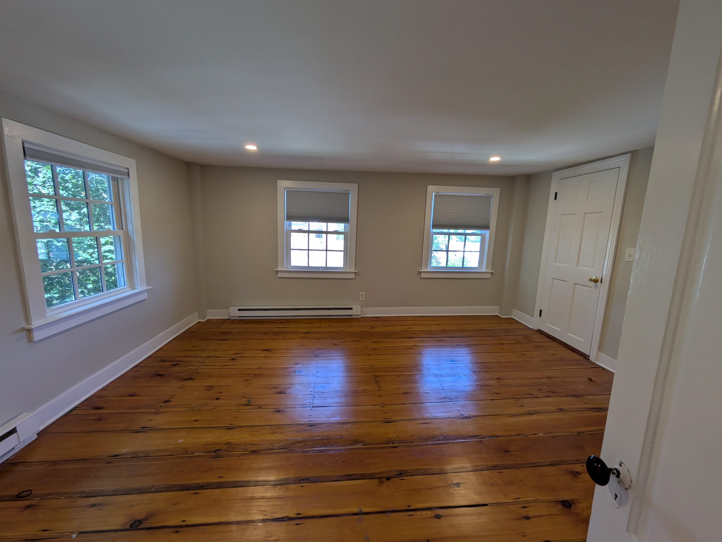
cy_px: 271
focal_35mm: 14
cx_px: 361
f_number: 2.2
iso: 84
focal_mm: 1.83
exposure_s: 1/120
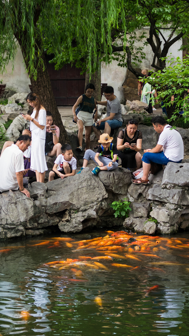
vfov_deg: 24.2
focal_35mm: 88
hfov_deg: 13.7
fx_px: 784
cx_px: 110
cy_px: 168
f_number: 4
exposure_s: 1/210
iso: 400
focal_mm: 55
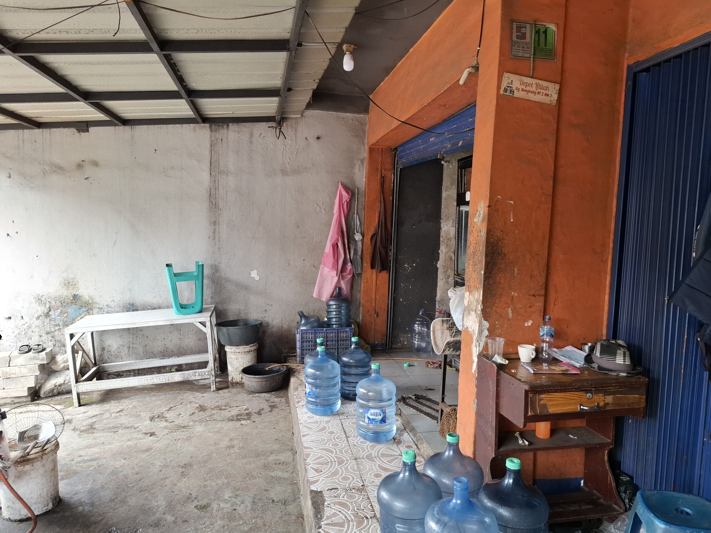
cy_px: 266
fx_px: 472
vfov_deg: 58.9
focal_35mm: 23
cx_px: 356
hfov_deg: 73.9
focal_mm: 5.54
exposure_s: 1/100
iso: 100
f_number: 1.8
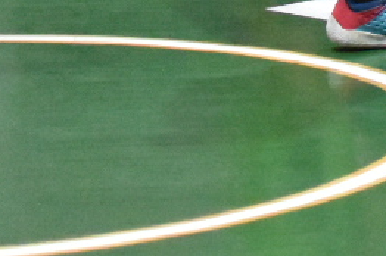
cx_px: 893
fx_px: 3481
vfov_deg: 4.1
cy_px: -536
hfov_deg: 6.1
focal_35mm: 325
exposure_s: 1/800
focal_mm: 35
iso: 6400
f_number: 1.8
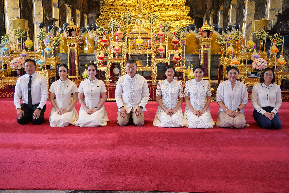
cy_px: 96
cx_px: 144
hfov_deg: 51.9
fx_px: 297
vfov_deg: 36.0
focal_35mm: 37
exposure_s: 1/20
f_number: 3.9
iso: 200
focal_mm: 18
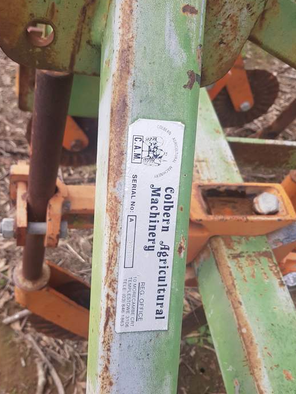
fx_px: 376
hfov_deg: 42.7
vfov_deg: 55.3
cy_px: 199
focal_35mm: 33
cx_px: 116
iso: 40
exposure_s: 1/180
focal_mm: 4.2
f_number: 1.7
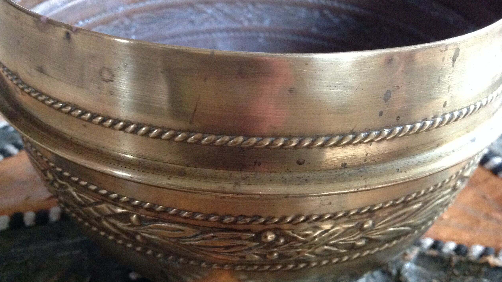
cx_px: 255
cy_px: 153
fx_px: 519
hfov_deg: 51.6
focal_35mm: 39
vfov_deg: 30.4
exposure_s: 1/15
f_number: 2.4
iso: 640
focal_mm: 4.28
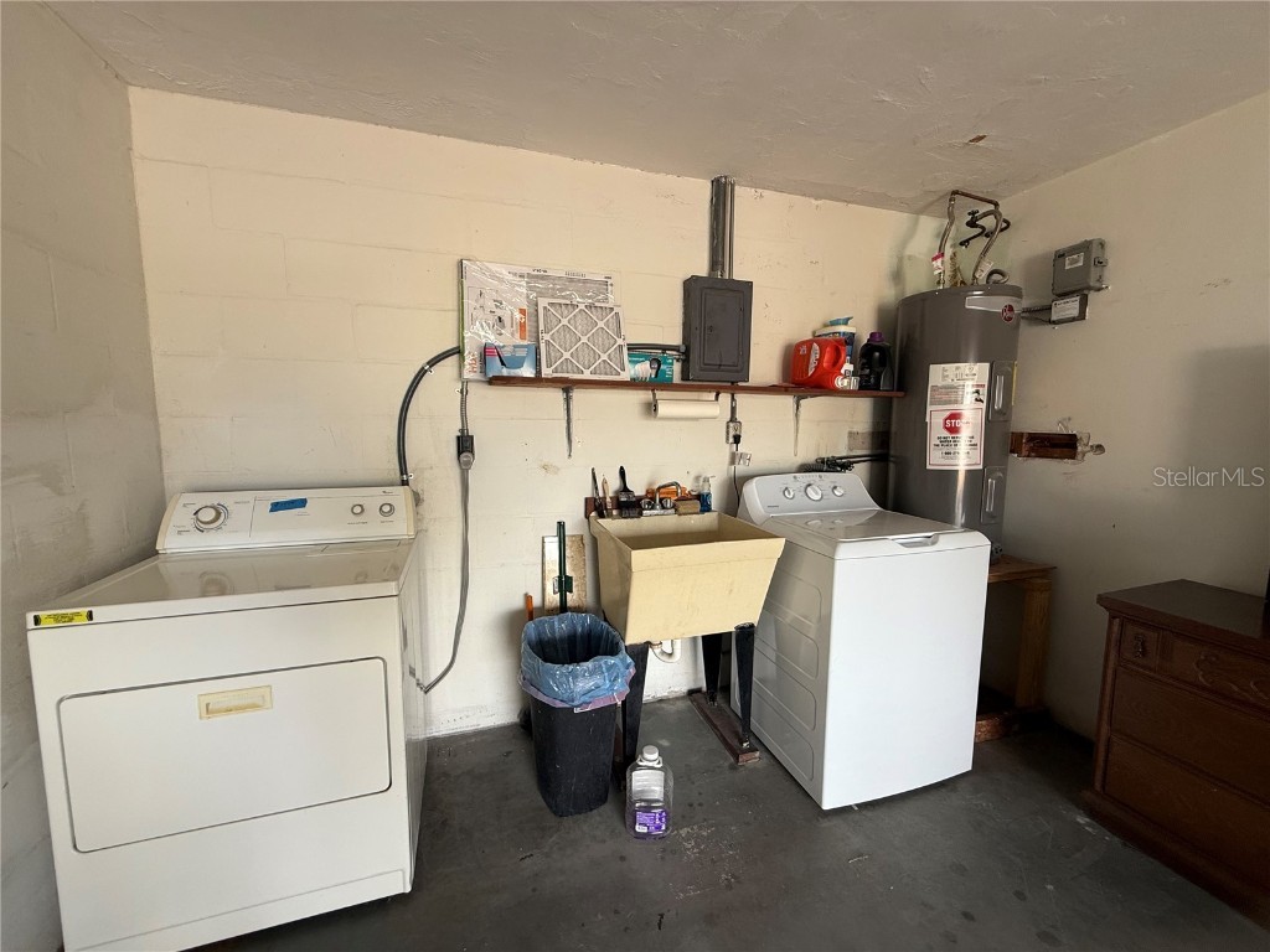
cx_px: 635
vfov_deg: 85.7
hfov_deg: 102.1
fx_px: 514
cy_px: 476
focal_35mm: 14
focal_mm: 2.22
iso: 100
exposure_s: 1/99
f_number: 2.2
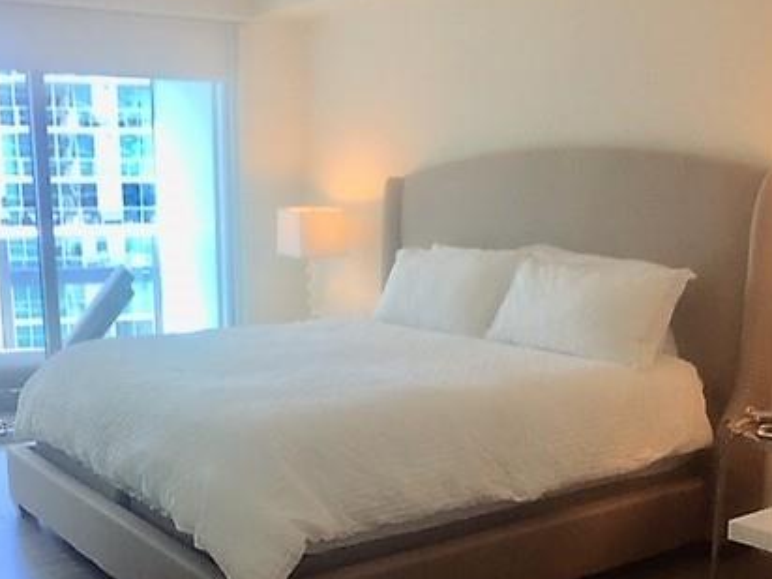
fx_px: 1004
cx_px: 345
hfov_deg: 42.0
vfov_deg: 31.6
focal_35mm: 45
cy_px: 429
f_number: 2.2
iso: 50
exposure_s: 1/120
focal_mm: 4.15
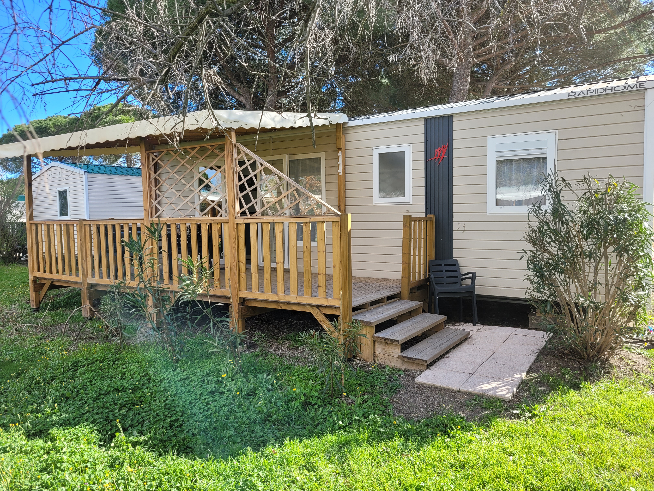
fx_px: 491
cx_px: 327
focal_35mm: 26
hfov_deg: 67.3
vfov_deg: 53.1
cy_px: 246
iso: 40
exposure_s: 1/604
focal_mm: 5.4
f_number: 1.8
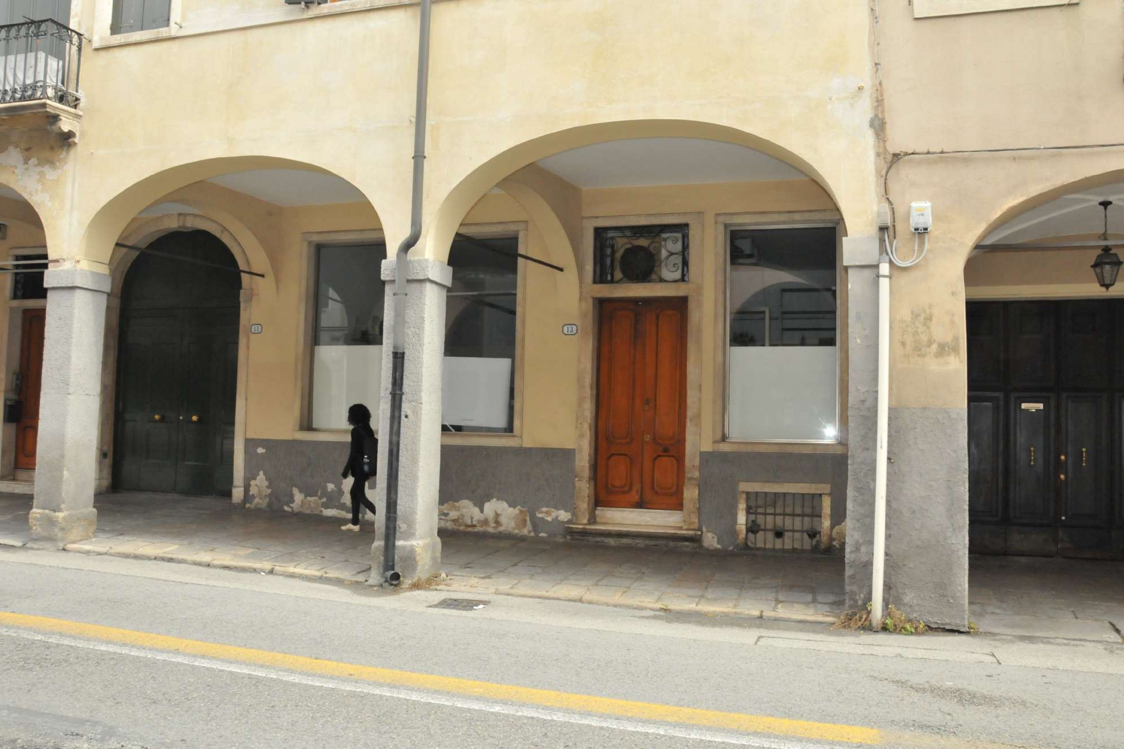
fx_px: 874
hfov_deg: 65.5
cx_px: 563
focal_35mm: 28
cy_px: 369
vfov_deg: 46.4
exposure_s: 1/250
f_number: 9
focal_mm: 18
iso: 1600
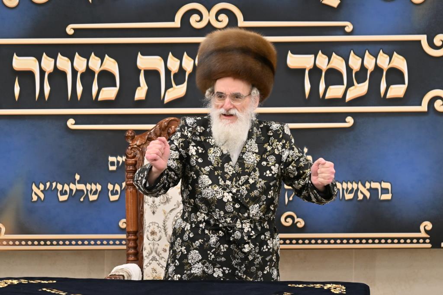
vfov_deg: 7.6
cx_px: 222
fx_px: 2214
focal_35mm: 180
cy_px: 148
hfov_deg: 11.4
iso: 160
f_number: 4
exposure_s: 1/200
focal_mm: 120
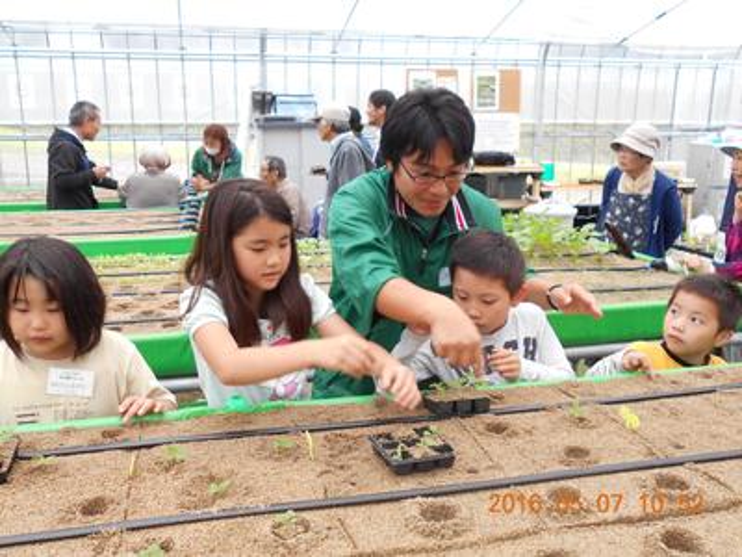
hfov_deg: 54.0
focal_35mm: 34
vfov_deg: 41.8
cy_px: 278
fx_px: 729
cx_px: 371
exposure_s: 1/40
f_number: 3.6
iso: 80
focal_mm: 5.8
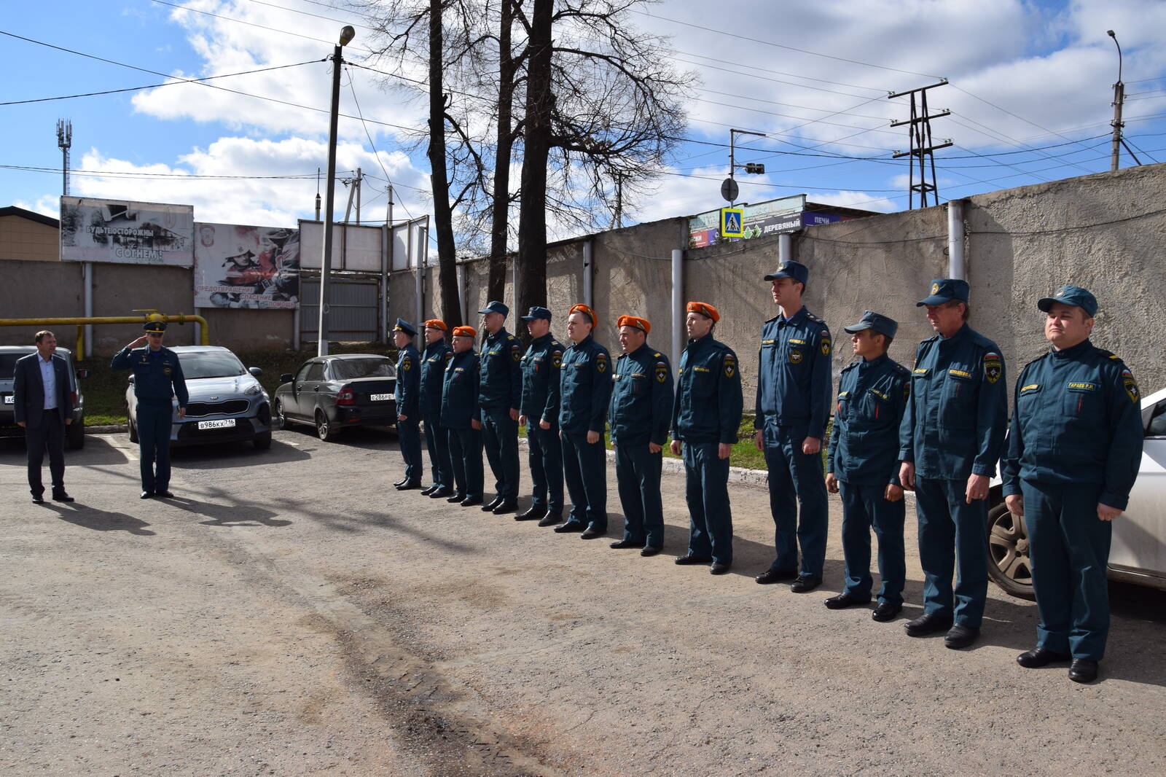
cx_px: 583
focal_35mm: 27
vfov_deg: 47.9
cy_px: 388
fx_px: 874
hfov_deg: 67.4
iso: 100
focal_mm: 18
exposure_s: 1/200
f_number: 11
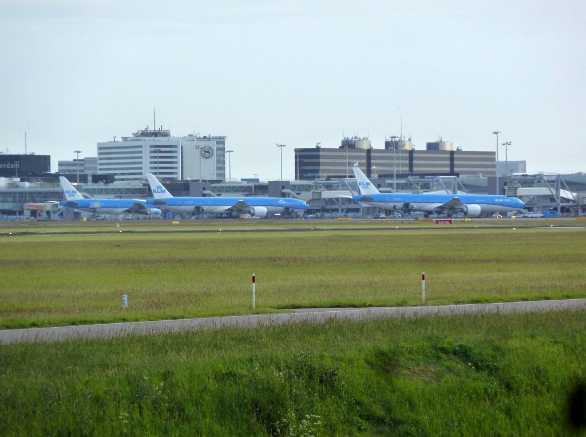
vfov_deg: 4.9
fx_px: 5069
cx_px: 293
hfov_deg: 6.6
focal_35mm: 300
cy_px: 218
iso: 125
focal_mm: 49.2
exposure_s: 1/125
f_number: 4.9
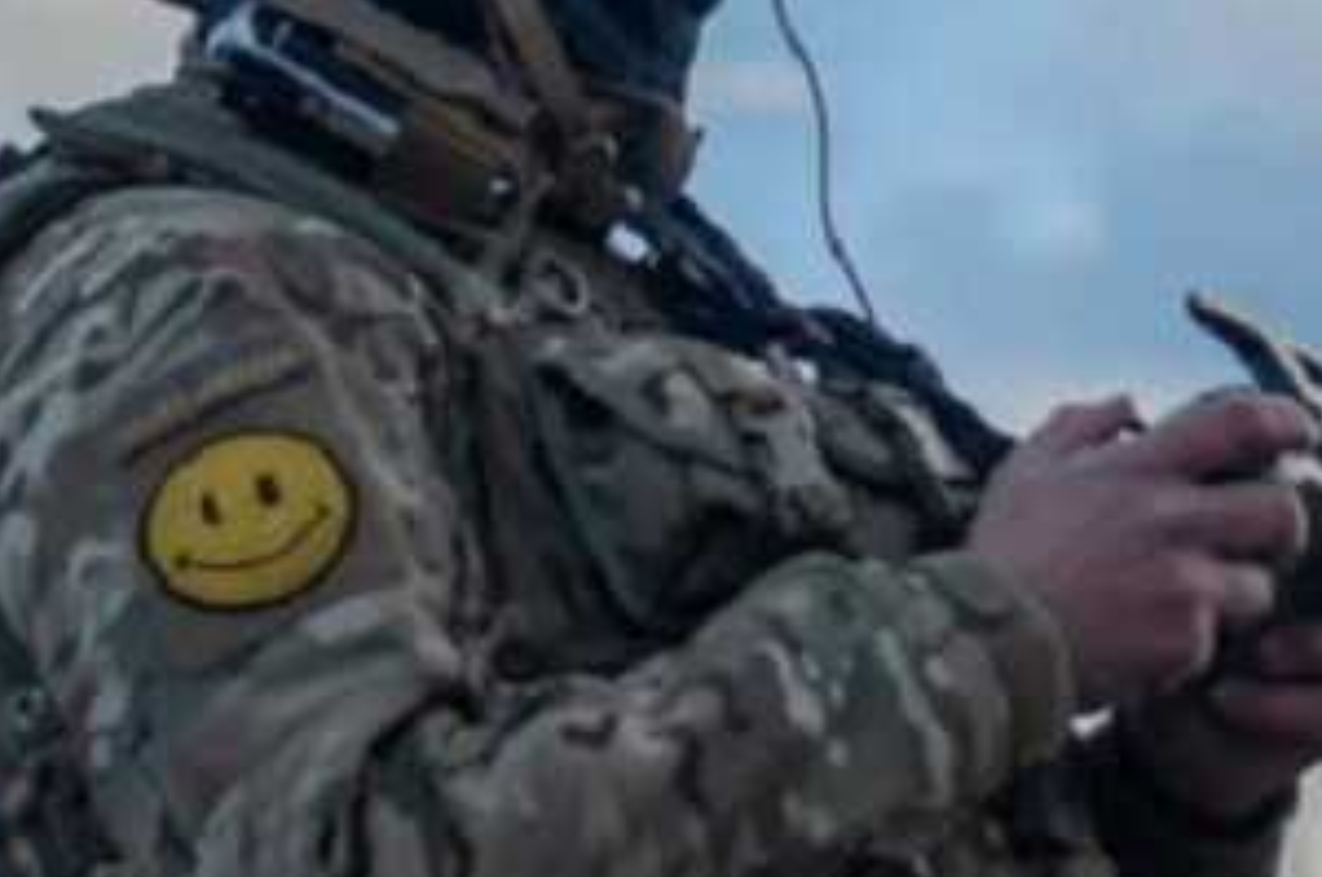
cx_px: 1084
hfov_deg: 12.8
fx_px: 5866
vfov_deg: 8.5
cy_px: 82
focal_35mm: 160
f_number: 13
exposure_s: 1/250
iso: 200
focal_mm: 50
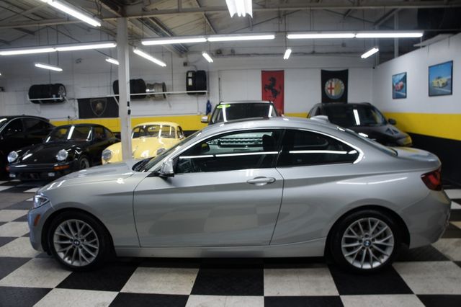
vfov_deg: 47.9
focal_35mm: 27
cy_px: 154
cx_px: 230
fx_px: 346
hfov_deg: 67.4
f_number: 4
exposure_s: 1/30
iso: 200
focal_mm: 18
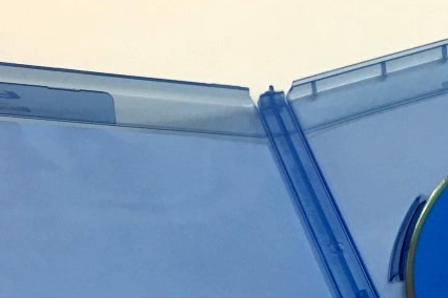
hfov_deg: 19.7
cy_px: 354
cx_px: 392
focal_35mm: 102
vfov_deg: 13.1
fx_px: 1269
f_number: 2.2
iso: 32
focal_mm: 4.15
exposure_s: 1/17
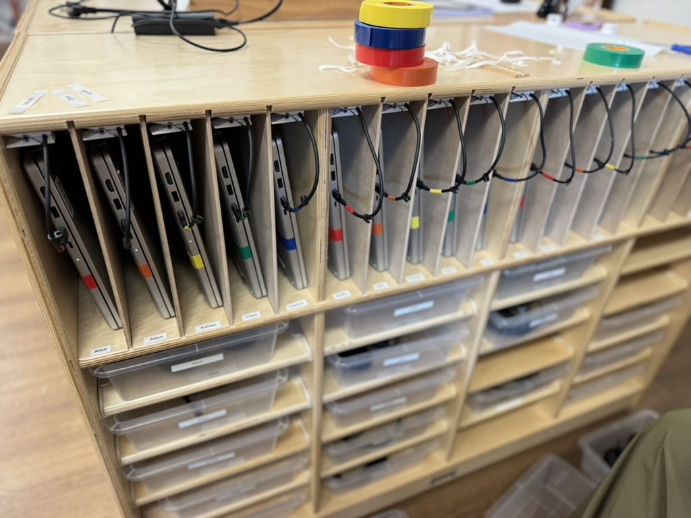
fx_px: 479
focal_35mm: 24
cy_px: 259
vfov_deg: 56.8
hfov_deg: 71.6
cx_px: 346
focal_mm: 6.76
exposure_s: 1/60
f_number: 1.78
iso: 160
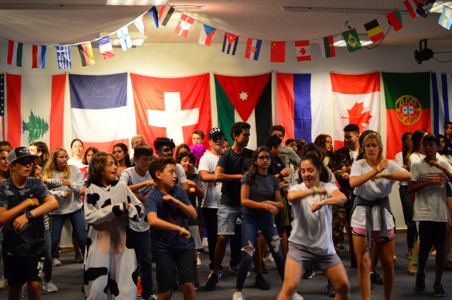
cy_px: 150
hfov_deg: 37.9
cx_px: 226
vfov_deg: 25.7
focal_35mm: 52
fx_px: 659
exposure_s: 1/80
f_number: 1.8
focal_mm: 35
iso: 1600
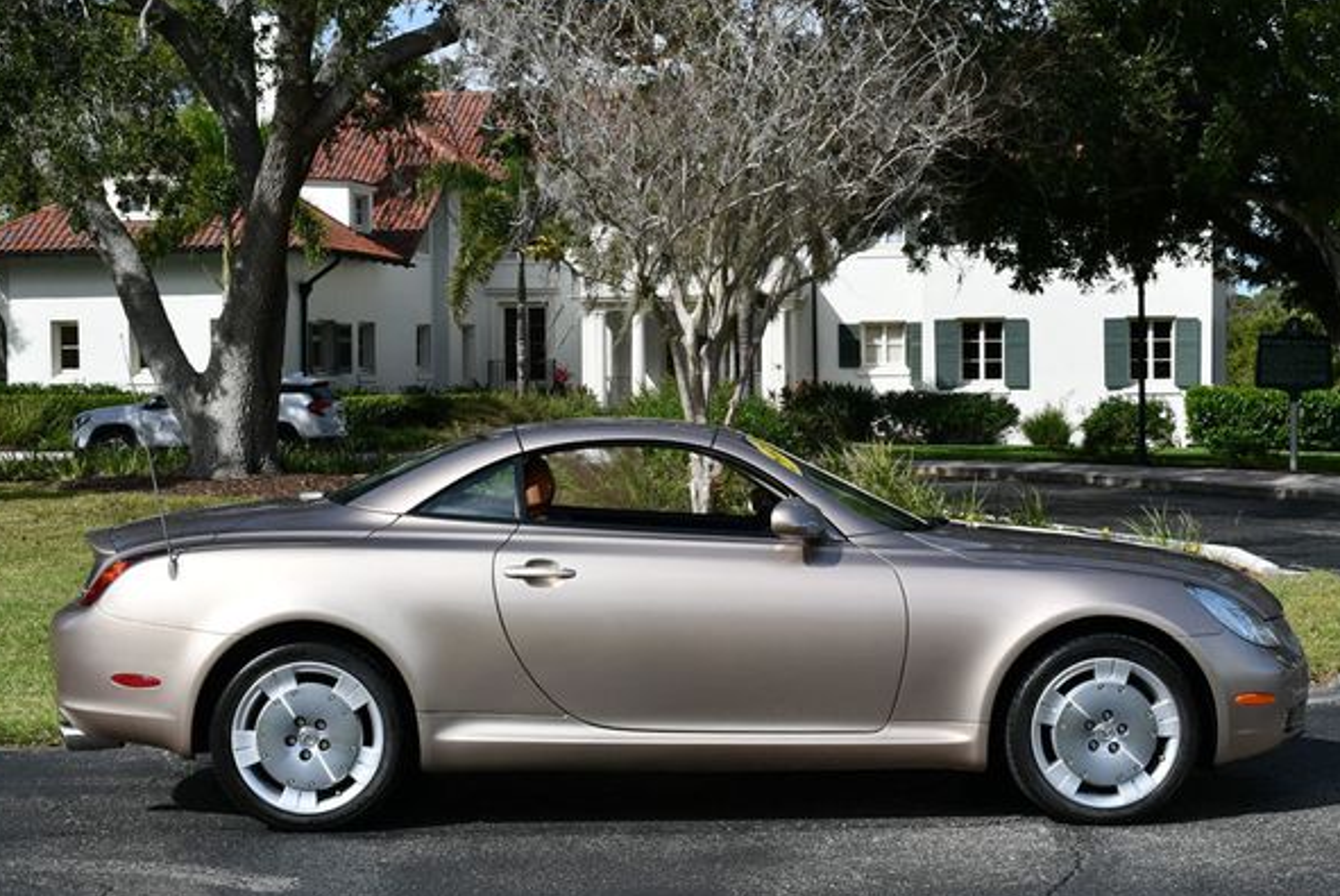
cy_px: 431
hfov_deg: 30.9
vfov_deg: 21.0
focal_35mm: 65
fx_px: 2421
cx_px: 694
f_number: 9
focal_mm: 30
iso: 100
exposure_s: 1/320
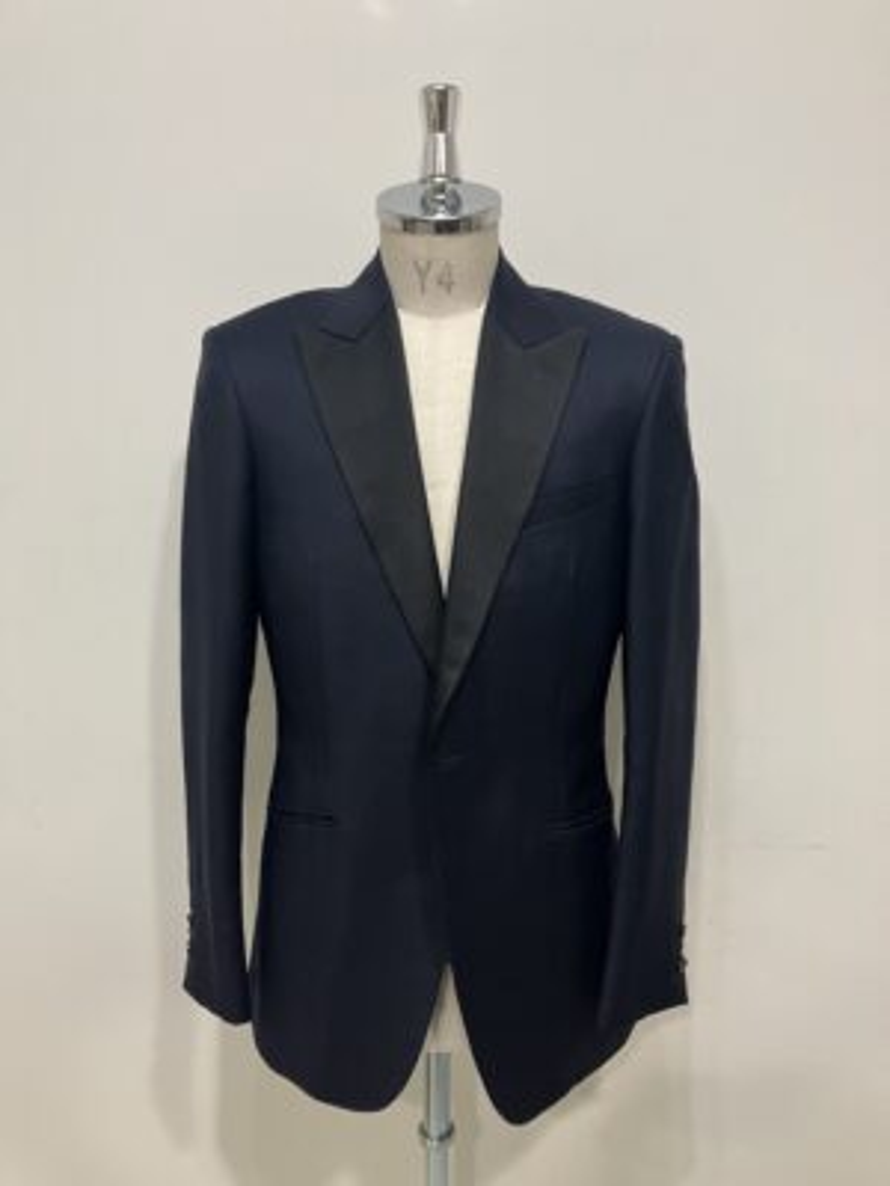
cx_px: 445
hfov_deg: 49.7
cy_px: 593
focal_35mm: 28
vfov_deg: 63.4
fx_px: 960
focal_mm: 3.99
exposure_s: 1/50
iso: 200
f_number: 1.8
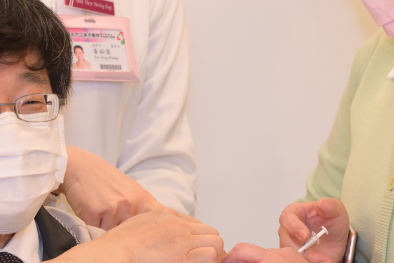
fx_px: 4573
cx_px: 212
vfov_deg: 3.3
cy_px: 255
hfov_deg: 4.9
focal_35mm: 418
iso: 1600
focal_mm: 170
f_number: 5
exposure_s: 1/160
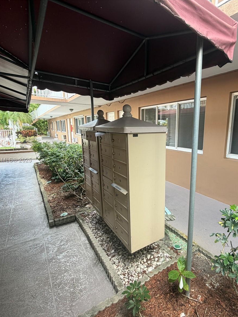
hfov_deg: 66.6
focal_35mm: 19
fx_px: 174
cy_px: 161
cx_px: 161
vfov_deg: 84.7
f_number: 2.2
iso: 80
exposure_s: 1/121
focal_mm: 2.22
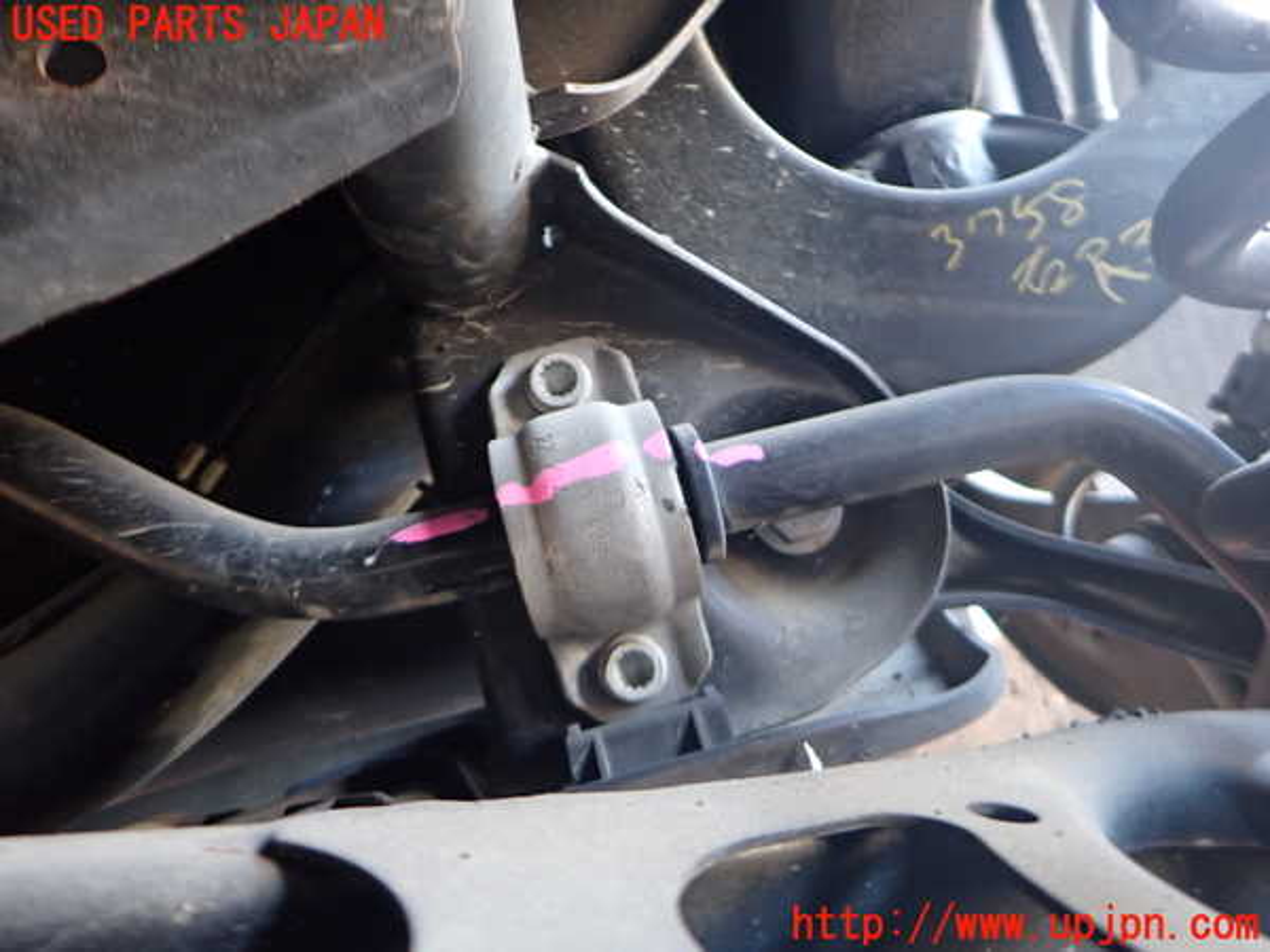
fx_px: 917
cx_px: 635
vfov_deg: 54.9
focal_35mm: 25
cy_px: 476
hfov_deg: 69.4
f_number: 2
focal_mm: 4.5
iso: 500
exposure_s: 1/30
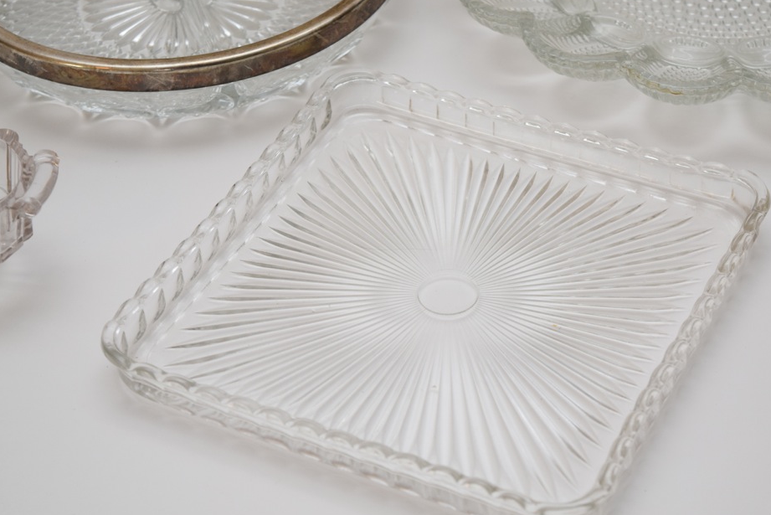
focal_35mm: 90
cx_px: 416
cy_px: 254
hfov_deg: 22.7
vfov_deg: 15.3
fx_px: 1919
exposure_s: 1/80
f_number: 5.6
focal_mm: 55
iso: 800
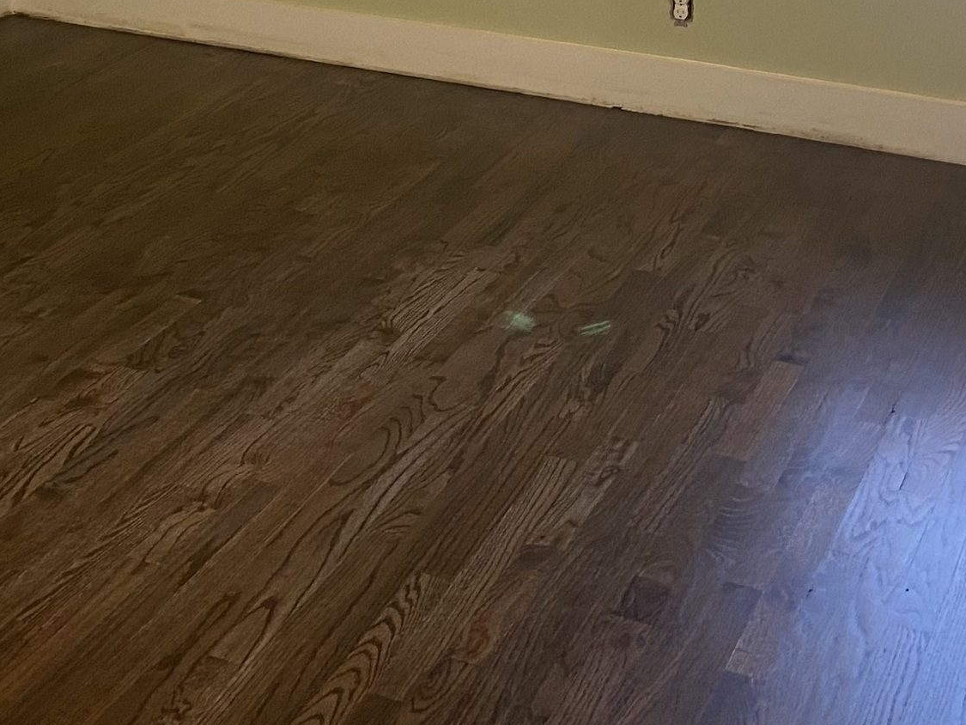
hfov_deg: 27.3
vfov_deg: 19.0
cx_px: 358
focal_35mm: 71
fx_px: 1982
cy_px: -241
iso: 125
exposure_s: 1/60
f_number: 1.8
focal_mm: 4.25
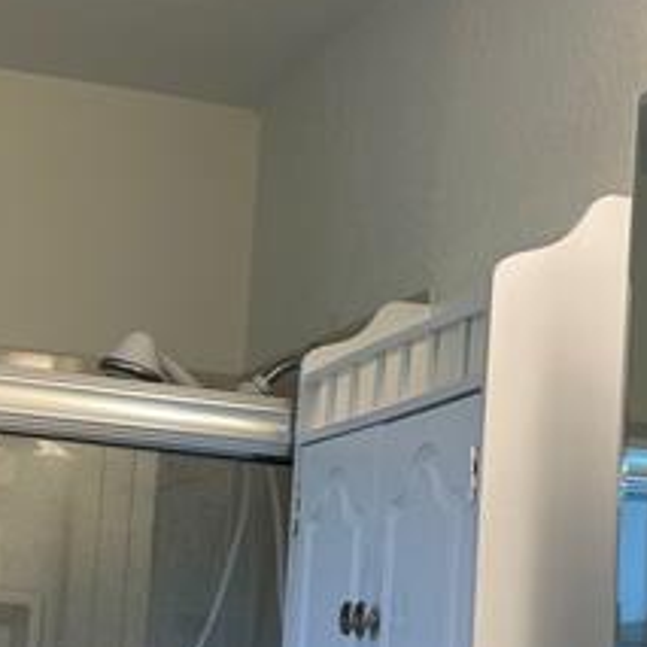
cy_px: 495
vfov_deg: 20.7
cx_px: 179
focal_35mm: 83
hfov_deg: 20.8
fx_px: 1755
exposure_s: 1/120
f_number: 1.6
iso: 40
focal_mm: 4.2
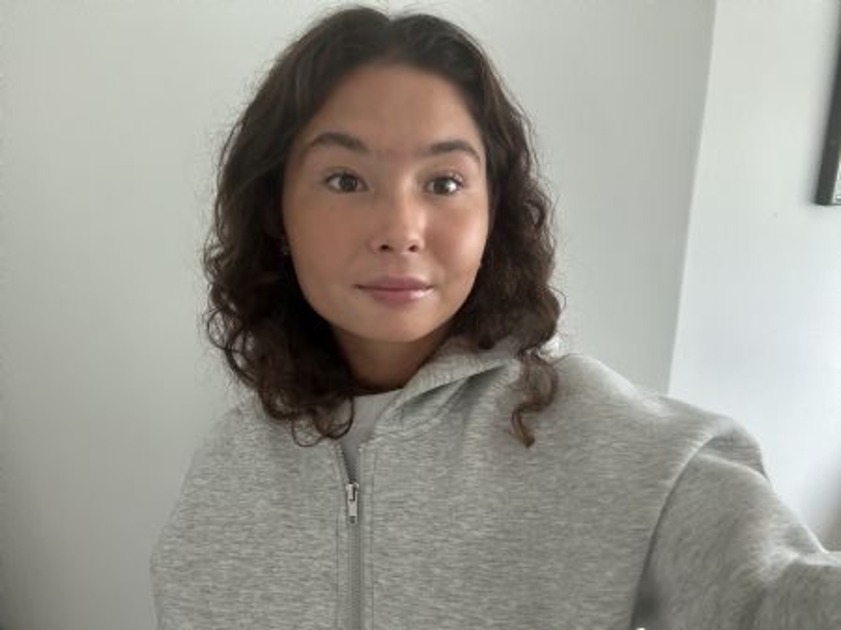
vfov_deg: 58.8
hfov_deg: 74.0
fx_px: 558
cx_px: 420
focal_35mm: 23
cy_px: 315
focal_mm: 2.69
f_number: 1.9
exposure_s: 1/43
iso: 320
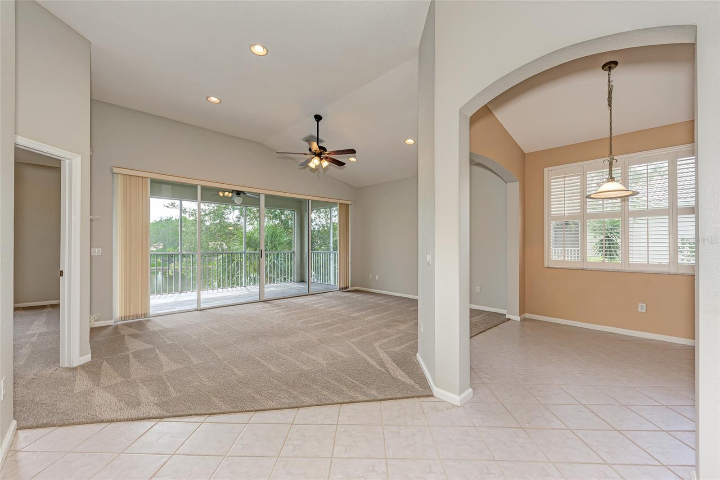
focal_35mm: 14
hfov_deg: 104.3
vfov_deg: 81.2
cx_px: 360
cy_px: 240
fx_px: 280
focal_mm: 14
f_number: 5.6
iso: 200
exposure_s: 1/50
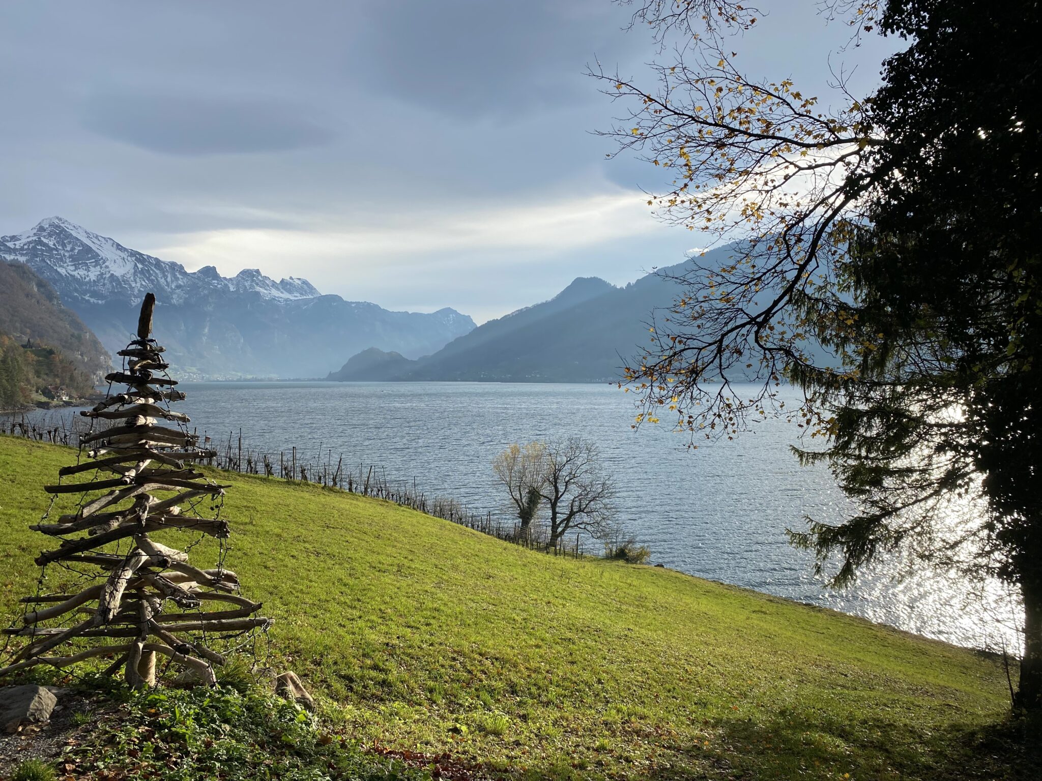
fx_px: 783
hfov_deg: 67.3
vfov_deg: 53.1
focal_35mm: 26
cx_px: 521
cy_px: 390
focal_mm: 4.25
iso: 32
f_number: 1.8
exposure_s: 1/1838
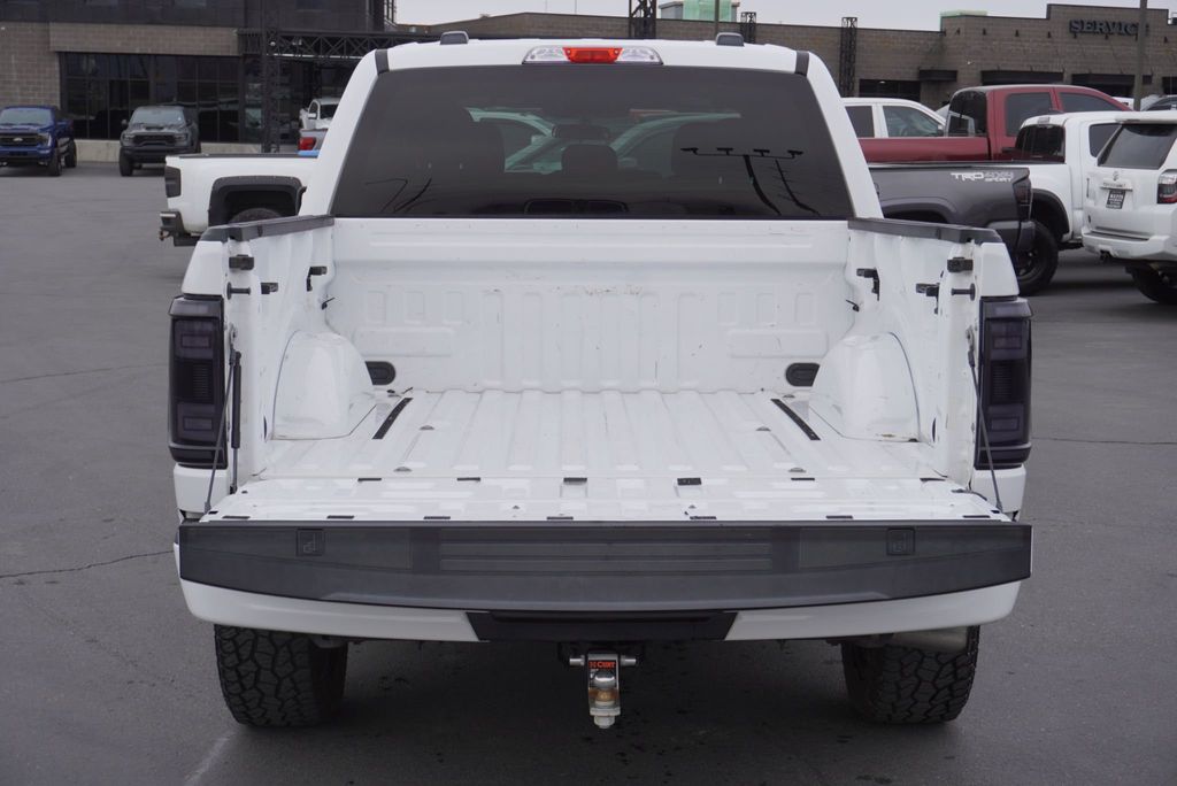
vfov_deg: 24.4
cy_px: 393
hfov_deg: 35.9
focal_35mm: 56
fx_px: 1815
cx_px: 588
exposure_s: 1/250
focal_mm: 37
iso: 100
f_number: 7.1
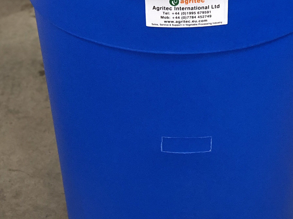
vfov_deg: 12.6
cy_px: 70
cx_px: 173
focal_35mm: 117
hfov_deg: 16.8
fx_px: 990
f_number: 2.4
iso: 160
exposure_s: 1/13
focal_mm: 6
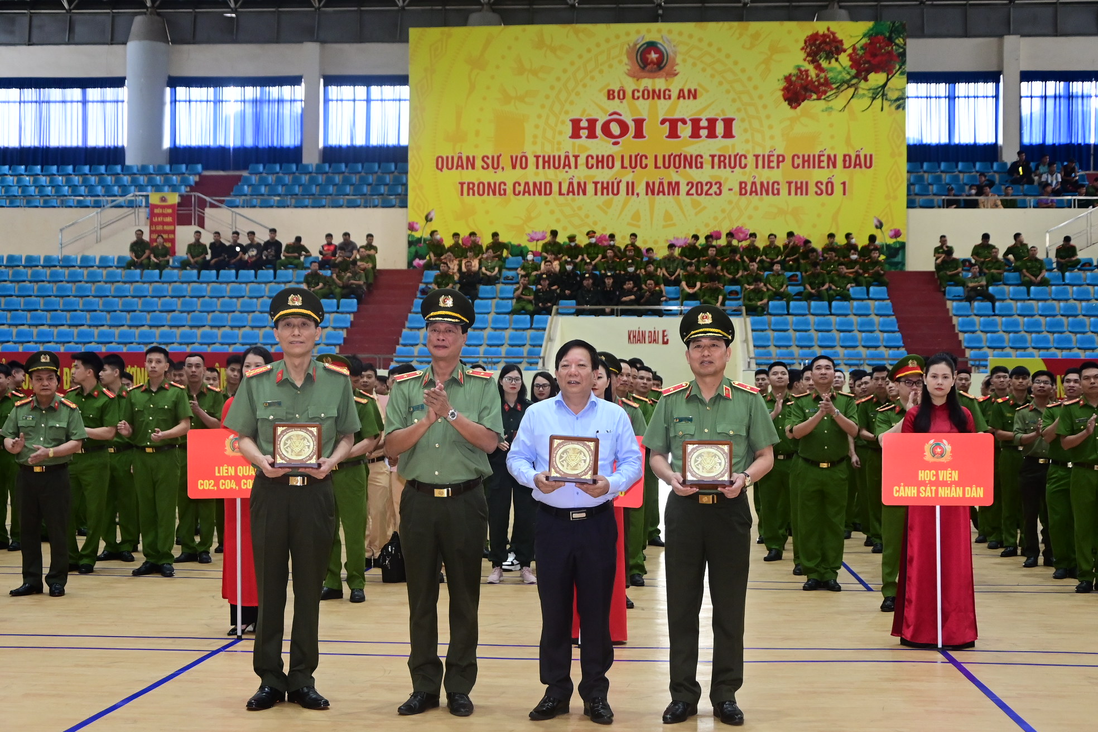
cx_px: 549
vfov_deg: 26.5
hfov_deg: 38.9
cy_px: 366
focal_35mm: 51
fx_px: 1555
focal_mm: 34
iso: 1600
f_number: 4.5
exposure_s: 1/125
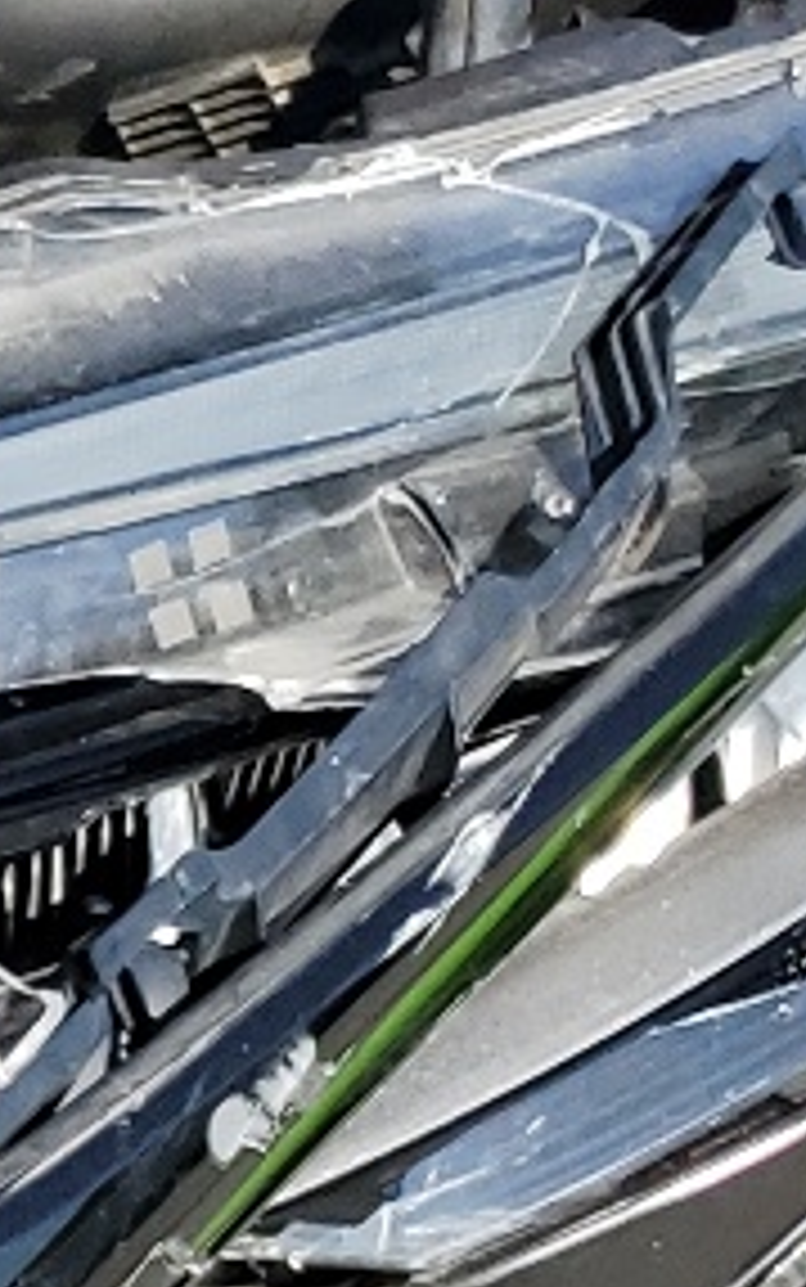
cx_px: -2373
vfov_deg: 13.5
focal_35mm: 154
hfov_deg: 6.8
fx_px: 5407
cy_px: 963
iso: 50
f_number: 1.5
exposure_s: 1/1667
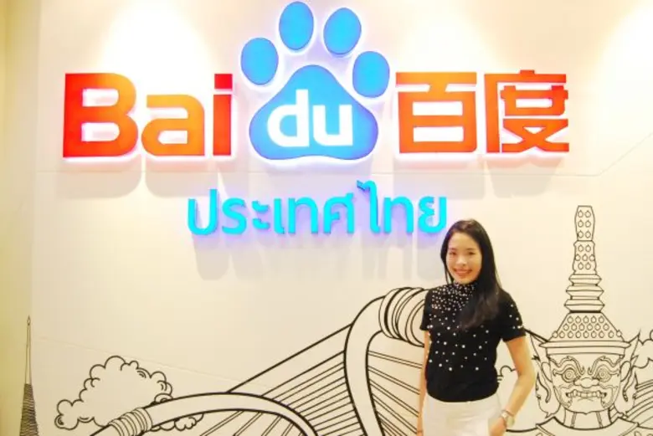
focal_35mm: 30
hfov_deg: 61.9
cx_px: 326
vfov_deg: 43.7
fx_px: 544
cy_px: 218
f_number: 3.8
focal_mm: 20
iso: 1600
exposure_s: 1/100
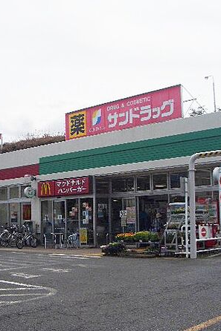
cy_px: 166
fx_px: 452
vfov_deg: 40.4
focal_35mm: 49
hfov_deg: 27.5
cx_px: 97
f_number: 4.3
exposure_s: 1/800
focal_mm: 5.8
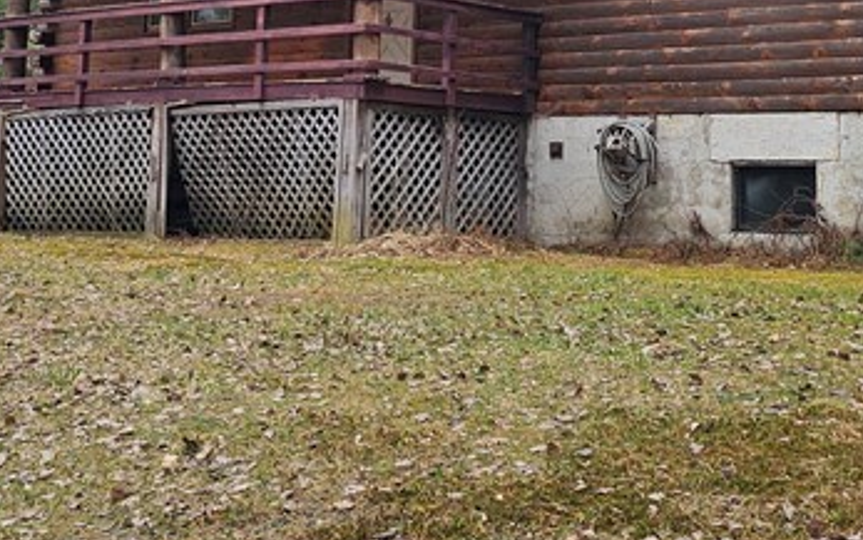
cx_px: 363
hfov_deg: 28.5
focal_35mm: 72
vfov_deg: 17.3
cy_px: -109
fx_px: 1694
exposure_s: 1/329
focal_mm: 6.3
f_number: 1.7
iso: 10
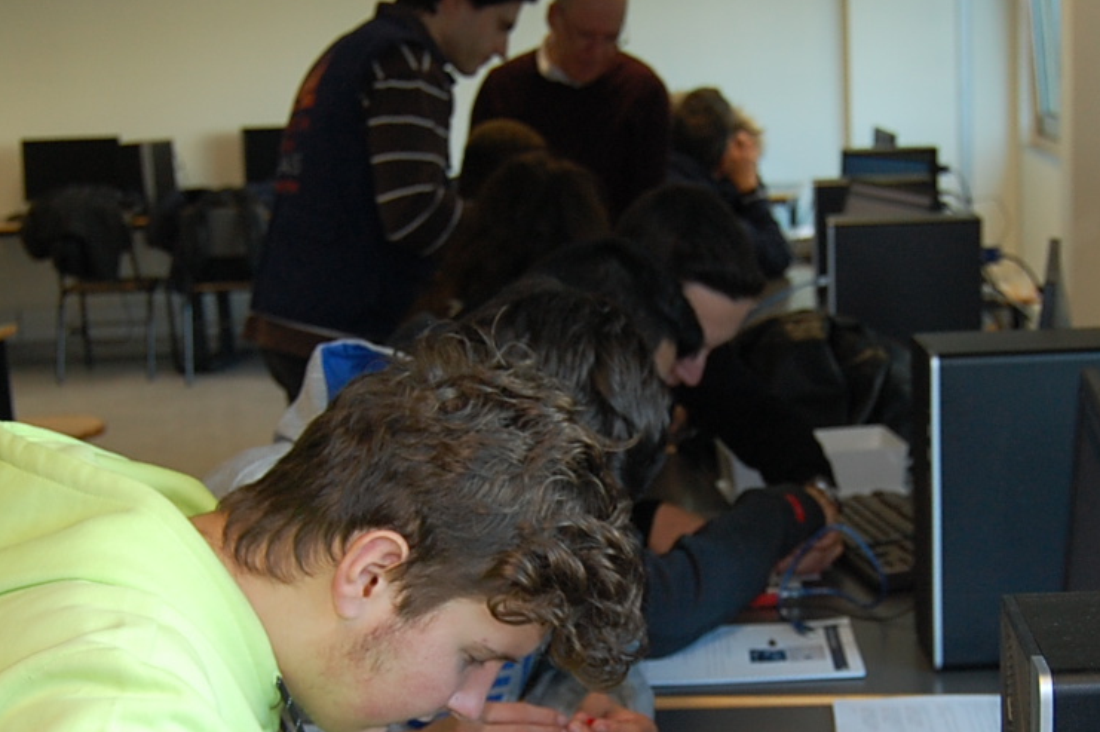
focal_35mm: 70
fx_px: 2138
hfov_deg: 28.8
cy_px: 584
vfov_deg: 19.2
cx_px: 638
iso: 400
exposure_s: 1/60
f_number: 3.8
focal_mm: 23
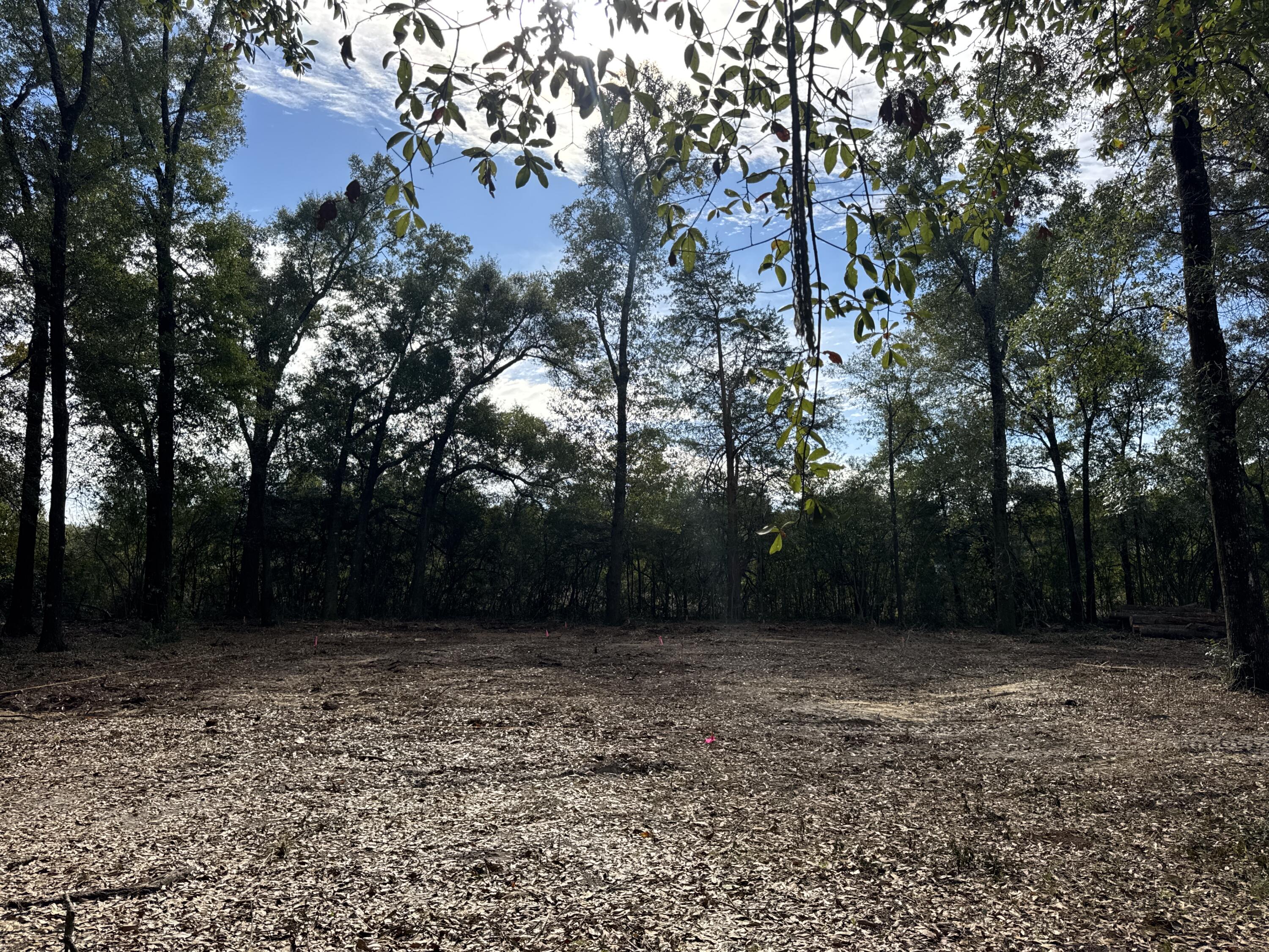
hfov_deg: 71.6
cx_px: 634
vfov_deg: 56.8
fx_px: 880
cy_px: 476
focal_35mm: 24
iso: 80
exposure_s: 1/2959
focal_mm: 6.76
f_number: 1.78
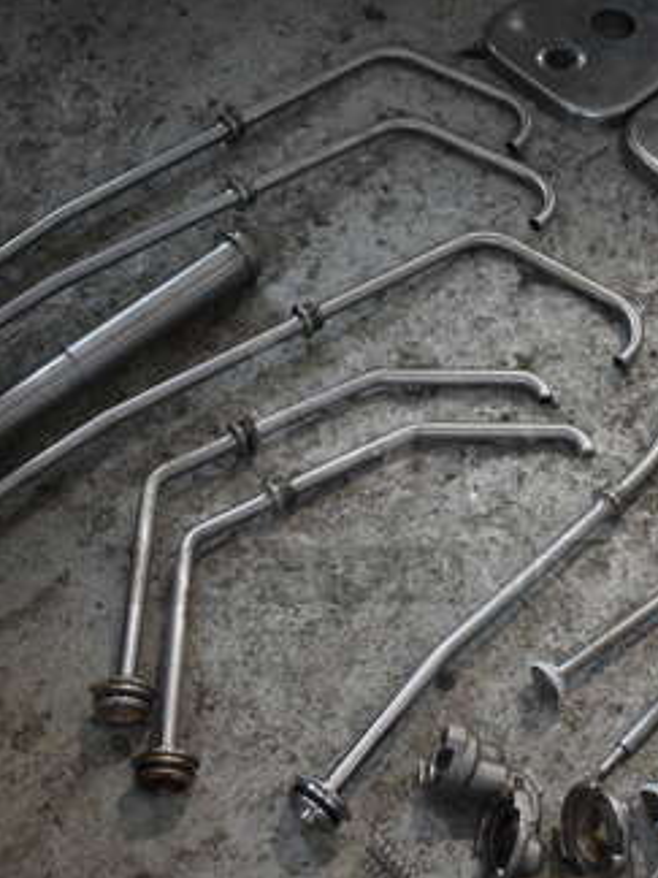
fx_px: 1242
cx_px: 433
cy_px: 461
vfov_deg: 38.9
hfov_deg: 29.5
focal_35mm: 49
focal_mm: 18
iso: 1100
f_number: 3.5
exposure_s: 1/125
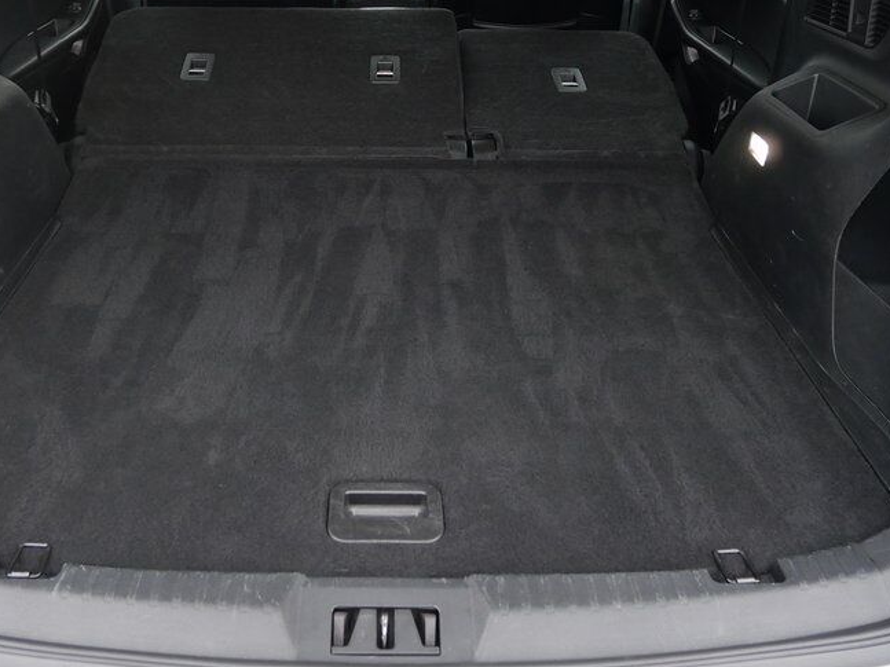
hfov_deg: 48.9
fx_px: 977
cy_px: 164
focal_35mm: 38
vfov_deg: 36.8
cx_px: 389
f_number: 3.5
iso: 500
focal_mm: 12
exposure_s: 1/60
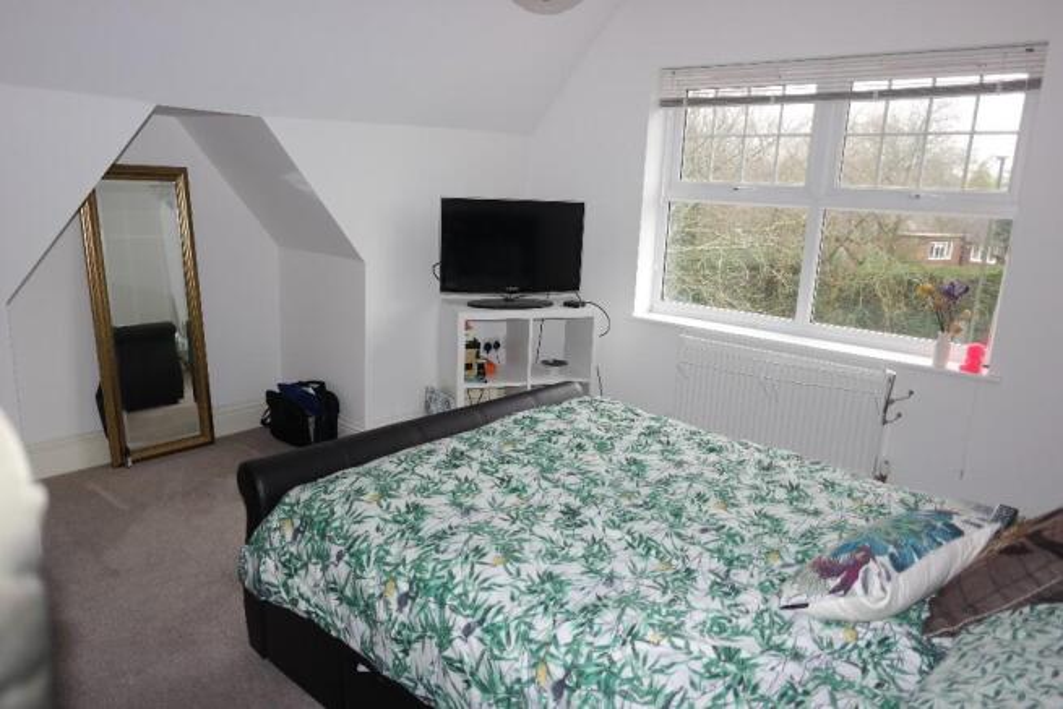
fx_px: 709
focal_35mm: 24
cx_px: 532
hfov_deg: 73.7
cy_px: 354
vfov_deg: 53.2
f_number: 2.4
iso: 200
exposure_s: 1/60
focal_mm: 16
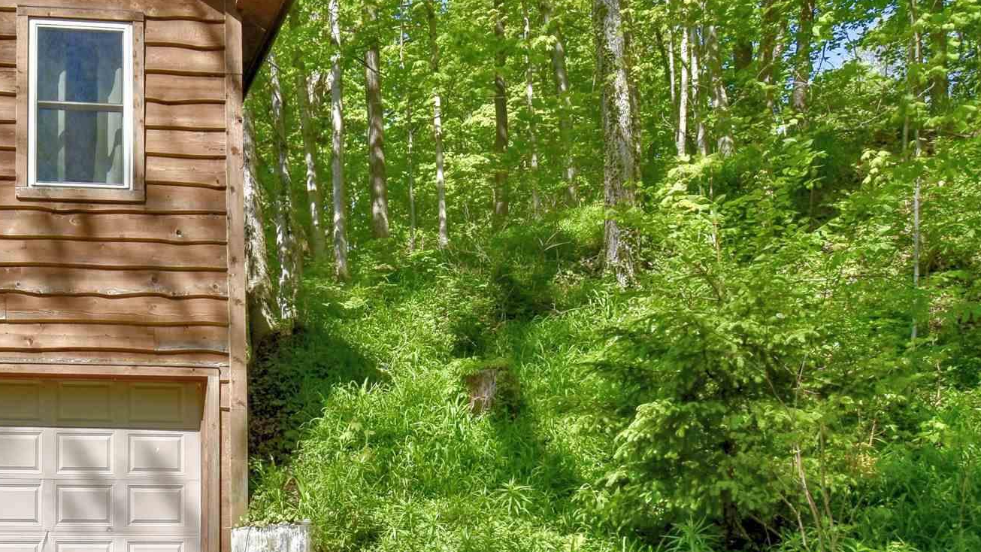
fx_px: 962
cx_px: 135
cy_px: 502
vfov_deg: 30.5
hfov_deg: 49.3
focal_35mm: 37
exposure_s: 1/400
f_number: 8
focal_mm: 10
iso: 200
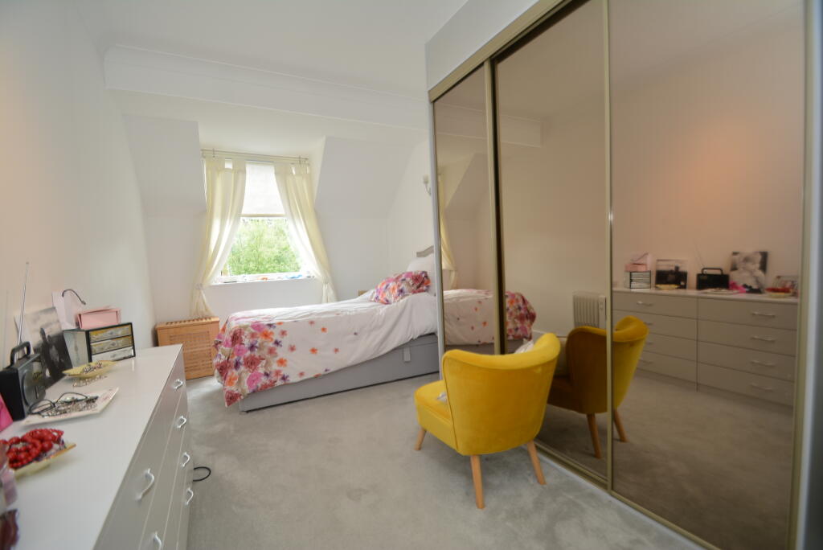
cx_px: 412
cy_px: 275
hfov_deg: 100.4
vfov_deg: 77.4
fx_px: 343
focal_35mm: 15
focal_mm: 10
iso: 100
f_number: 4
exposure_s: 1/15
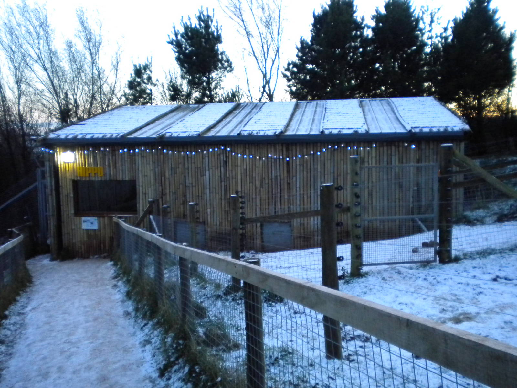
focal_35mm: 35
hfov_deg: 52.6
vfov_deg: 40.7
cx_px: 258
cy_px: 194
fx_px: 523
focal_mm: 6.3
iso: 400
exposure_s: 1/32.1
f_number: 3.1
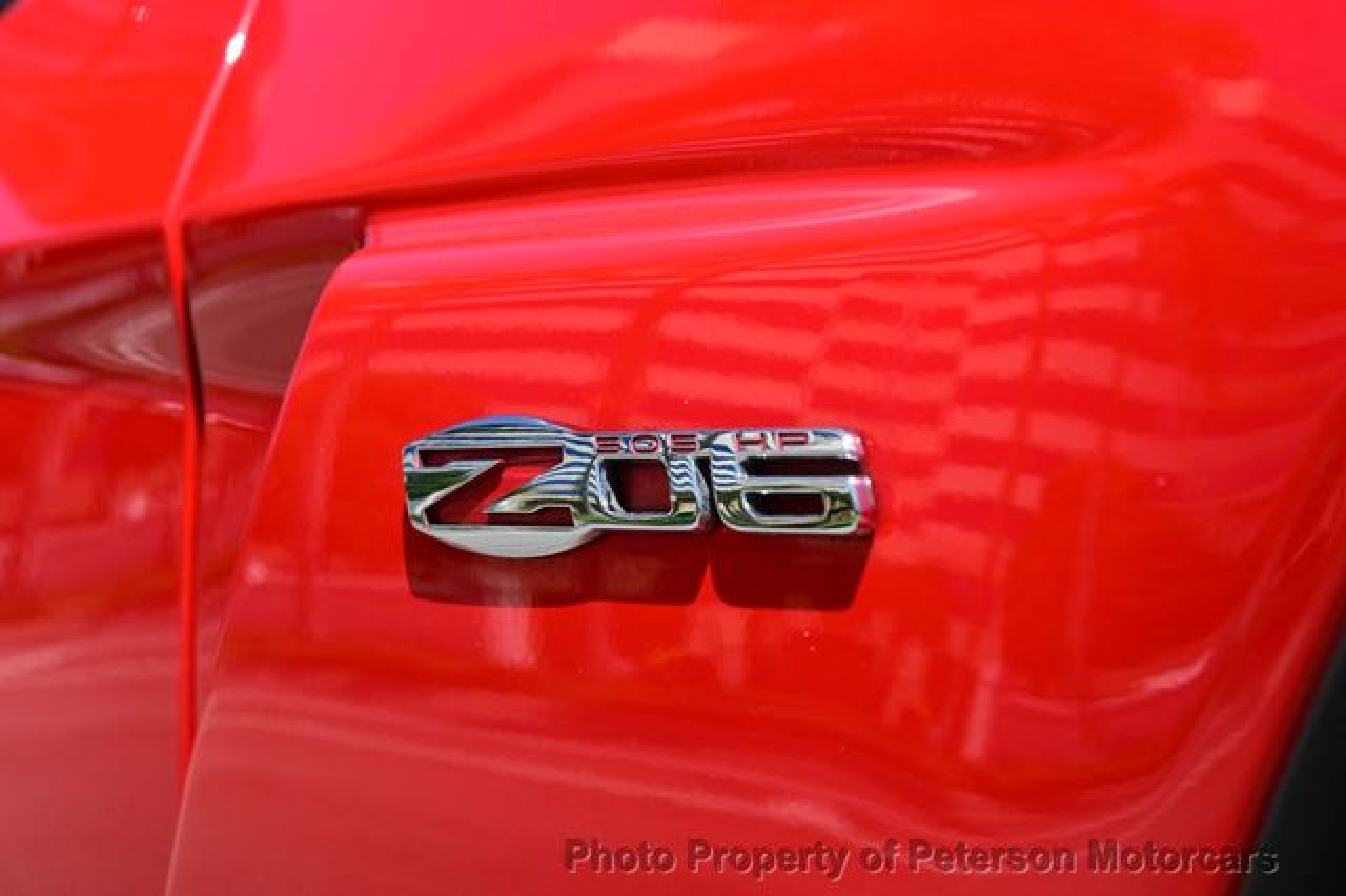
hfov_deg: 27.0
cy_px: 448
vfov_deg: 18.2
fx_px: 2803
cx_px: 673
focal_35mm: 75
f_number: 8
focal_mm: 50
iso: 100
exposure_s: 1/250
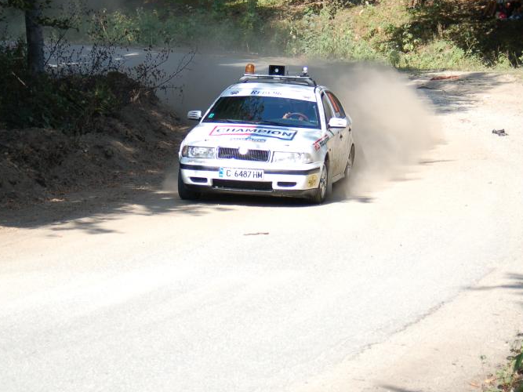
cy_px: 170
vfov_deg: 10.2
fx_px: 2205
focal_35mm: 146
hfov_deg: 13.5
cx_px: 233
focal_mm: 66
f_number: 5.3
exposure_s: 1/800
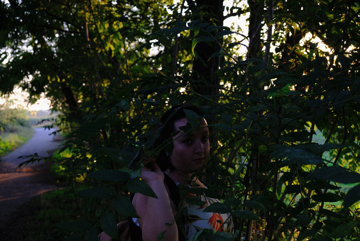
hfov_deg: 41.9
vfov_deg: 28.7
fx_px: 470
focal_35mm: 47
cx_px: 180
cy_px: 120
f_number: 4.5
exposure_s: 1/60
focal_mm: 31.5
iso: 200
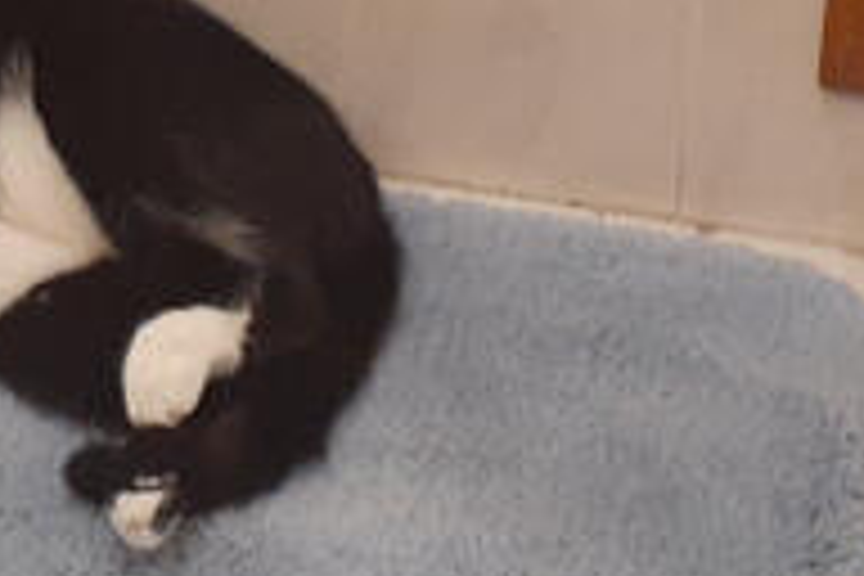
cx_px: -225
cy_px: 155
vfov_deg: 18.6
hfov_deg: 24.5
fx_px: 1752
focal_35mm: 73
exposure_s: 1/40
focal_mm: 3.6
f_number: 1.9
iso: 250
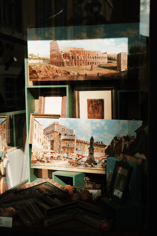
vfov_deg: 37.5
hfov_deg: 25.5
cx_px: 78
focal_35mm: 53
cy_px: 118
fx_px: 347
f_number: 2.5
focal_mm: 35
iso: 400
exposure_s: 1/4400
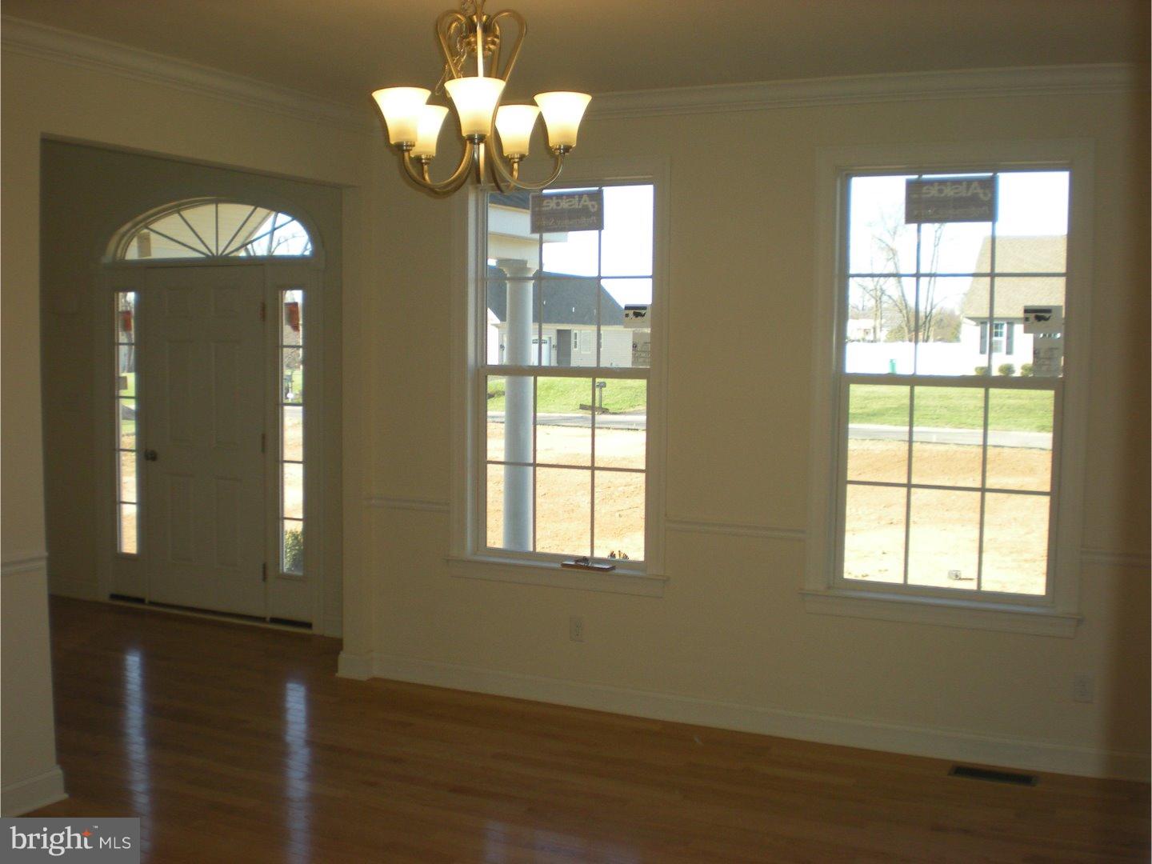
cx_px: 576
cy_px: 432
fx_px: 1265
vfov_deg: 37.7
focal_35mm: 38
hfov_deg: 49.0
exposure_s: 1/156
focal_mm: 6.3
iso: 89
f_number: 3.1
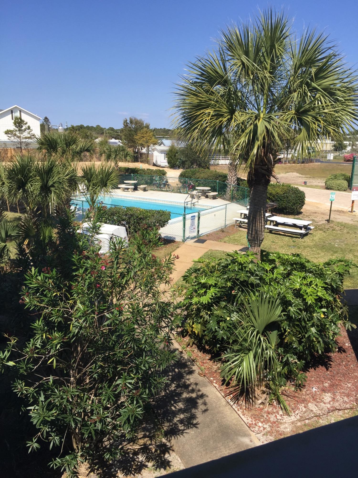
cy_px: 239
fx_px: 400
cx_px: 179
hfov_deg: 48.2
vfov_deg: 61.7
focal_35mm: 29
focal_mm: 4.15
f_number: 2.2
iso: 32
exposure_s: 1/2083
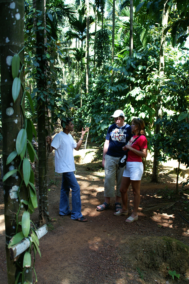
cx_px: 94
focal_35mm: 36
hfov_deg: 36.8
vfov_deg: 53.2
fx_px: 284
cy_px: 142
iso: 100
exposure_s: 1/80
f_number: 4
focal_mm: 24
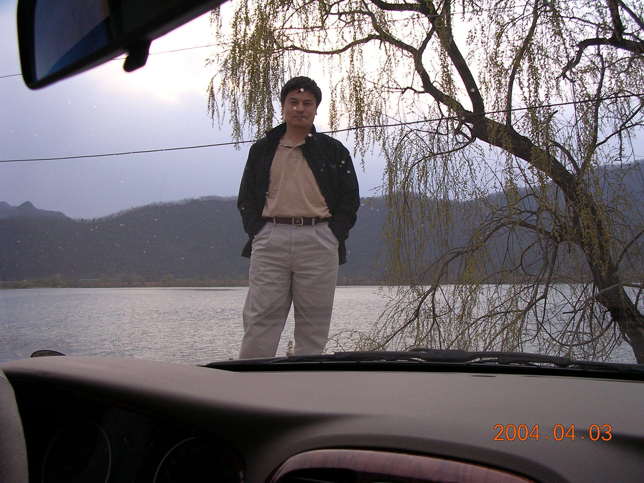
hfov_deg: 49.0
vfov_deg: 37.7
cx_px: 322
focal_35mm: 38
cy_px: 242
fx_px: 707
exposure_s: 1/241
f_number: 2.8
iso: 100
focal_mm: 5.8
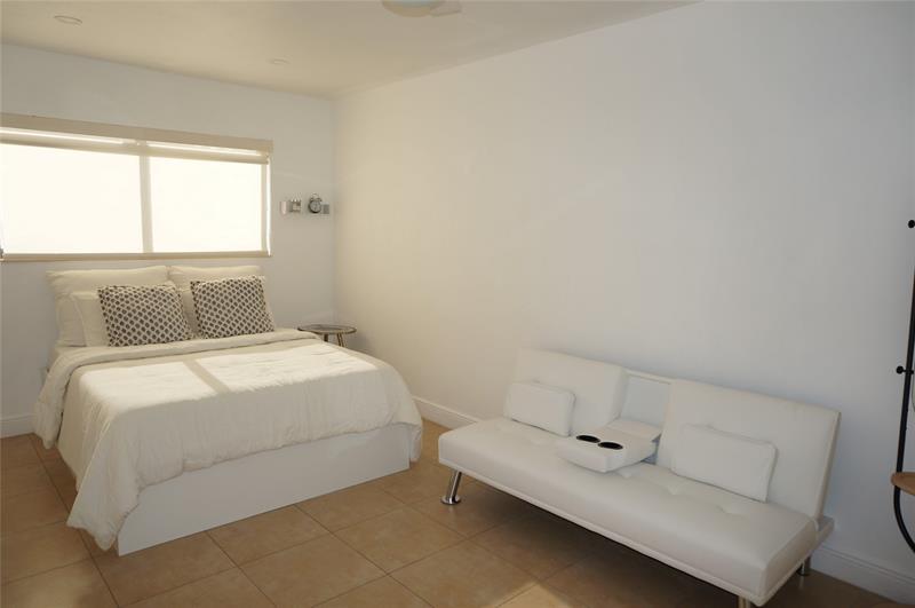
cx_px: 458
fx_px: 609
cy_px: 304
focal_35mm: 24
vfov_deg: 53.0
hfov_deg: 73.8
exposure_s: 1/80
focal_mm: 16
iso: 100
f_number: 4.5
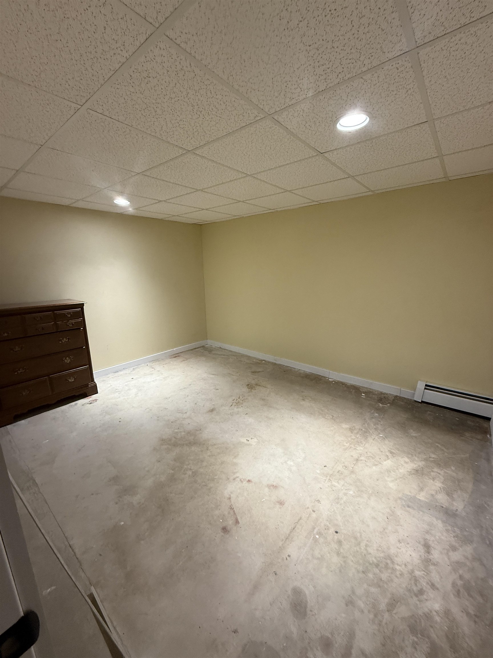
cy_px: 329
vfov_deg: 102.1
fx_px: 266
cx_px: 246
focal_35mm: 14
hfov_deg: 85.7
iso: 250
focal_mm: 2.22
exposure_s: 1/60
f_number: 2.2
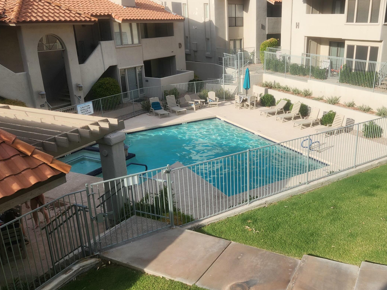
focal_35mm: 33
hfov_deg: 54.4
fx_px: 369
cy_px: 148
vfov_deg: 42.9
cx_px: 252
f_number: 1.8
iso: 20
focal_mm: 5.4
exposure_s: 1/1453
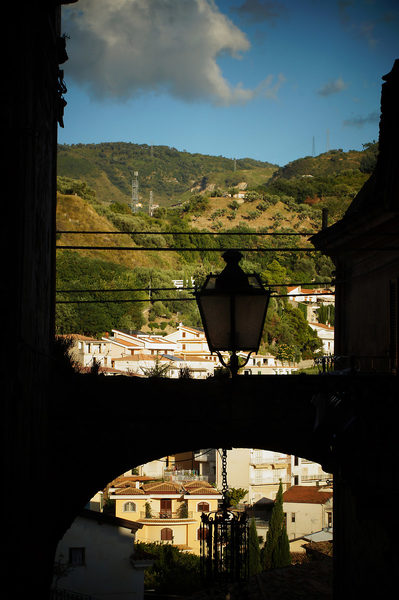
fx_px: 1499
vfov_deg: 22.6
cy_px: 300
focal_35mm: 90
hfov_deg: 15.2
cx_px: 200
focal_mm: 60
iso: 100
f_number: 14
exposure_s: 1/125
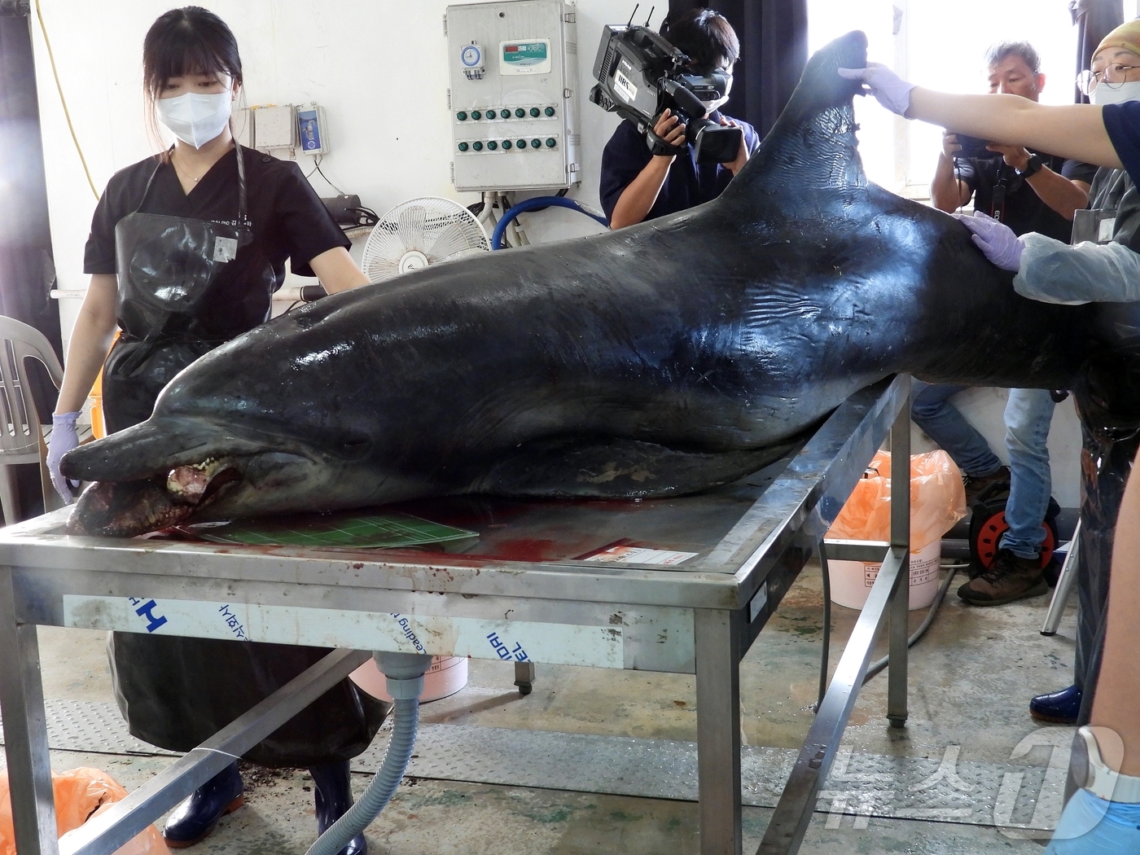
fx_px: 1350
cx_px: 570
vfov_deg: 35.1
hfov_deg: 45.8
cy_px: 428
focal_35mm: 41
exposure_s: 1/20
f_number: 3.2
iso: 400
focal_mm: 7.4
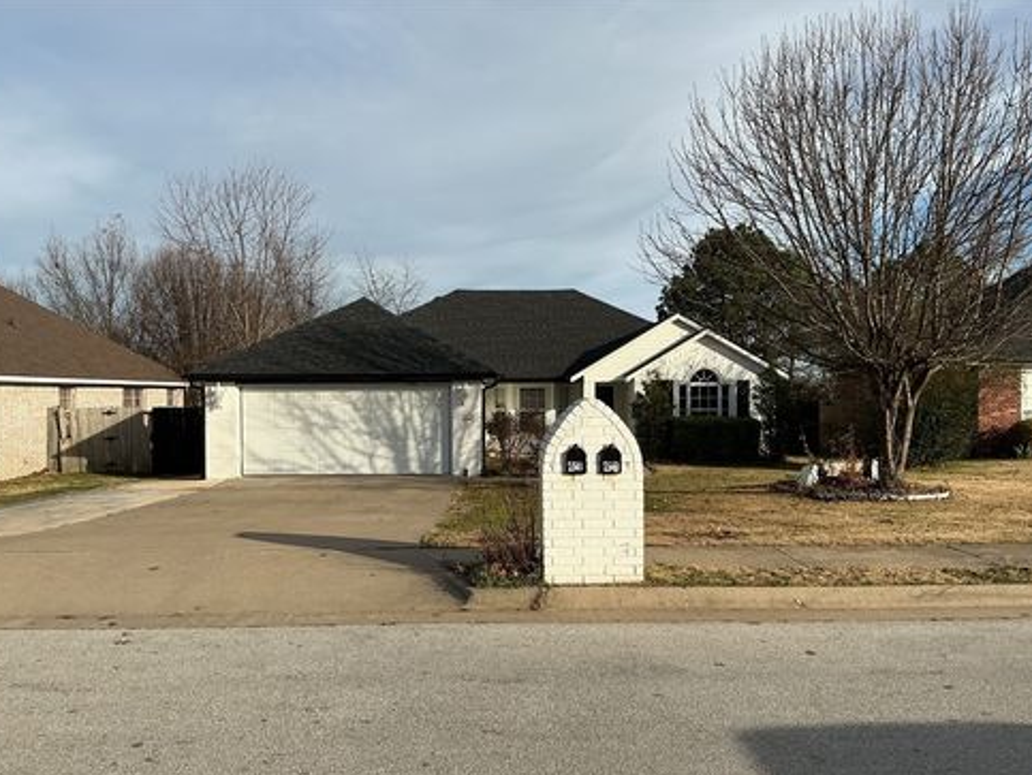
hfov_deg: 59.9
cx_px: 504
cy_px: 396
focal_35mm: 30
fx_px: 895
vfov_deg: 46.8
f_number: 1.8
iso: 25
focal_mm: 3
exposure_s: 1/2227
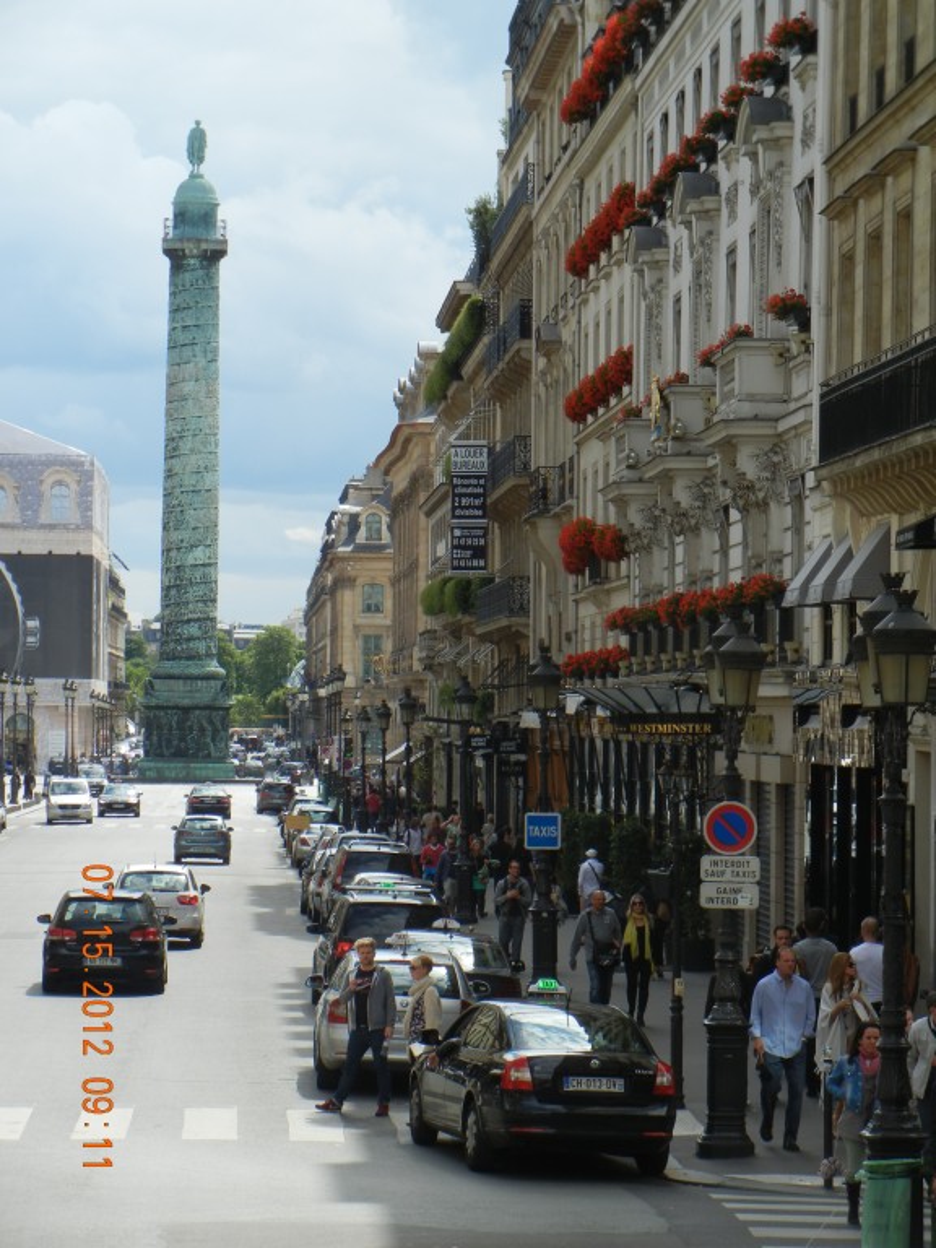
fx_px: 4795
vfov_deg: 14.8
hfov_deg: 11.1
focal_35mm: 133
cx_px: 468
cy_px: 624
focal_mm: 24
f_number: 4.6
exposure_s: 1/636
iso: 160
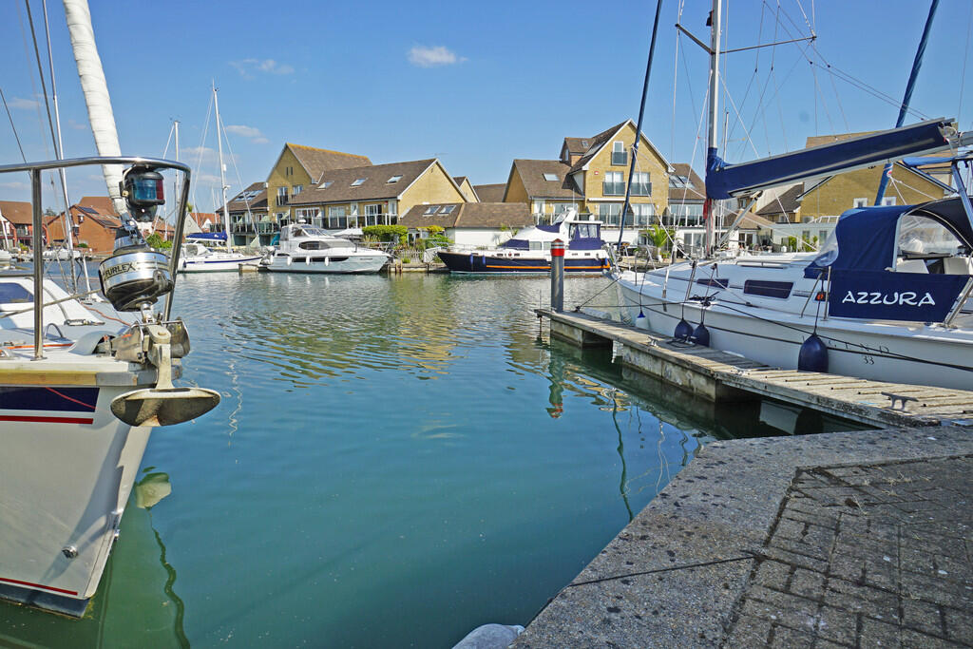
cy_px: 324
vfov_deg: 57.2
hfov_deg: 78.6
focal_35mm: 22
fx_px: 595
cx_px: 486
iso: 100
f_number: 11
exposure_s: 1/125
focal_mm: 15
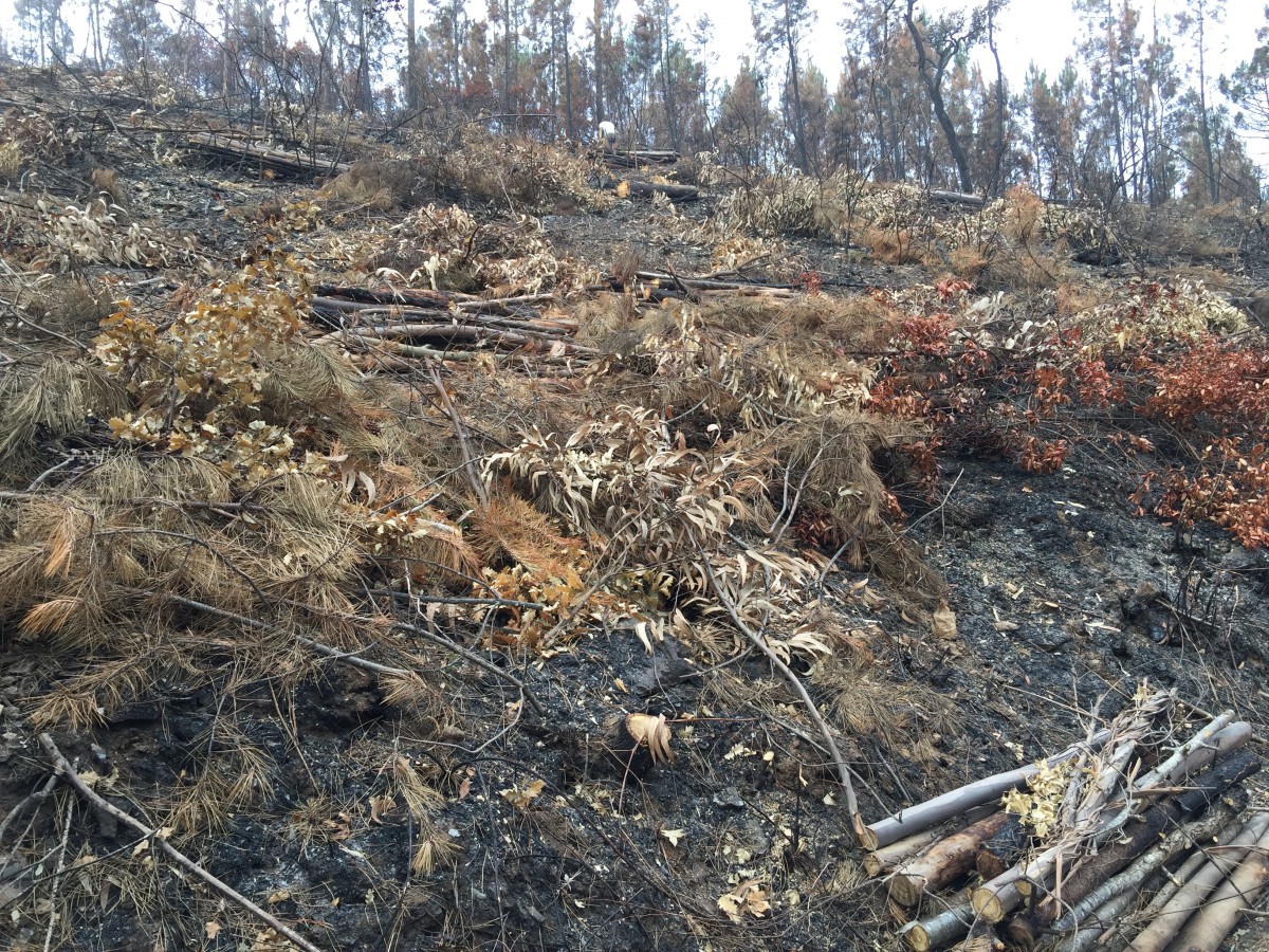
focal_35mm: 29
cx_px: 634
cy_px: 476
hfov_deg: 61.7
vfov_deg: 48.2
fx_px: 1063
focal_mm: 4.15
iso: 32
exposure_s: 1/129
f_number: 2.2
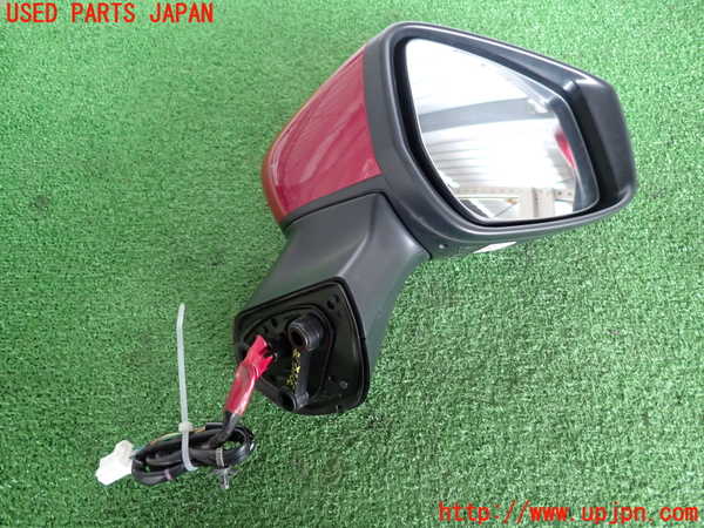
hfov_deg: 69.4
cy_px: 264
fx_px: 508
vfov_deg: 54.9
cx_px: 352
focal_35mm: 25
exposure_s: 1/30
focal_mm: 4.5
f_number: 2
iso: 320
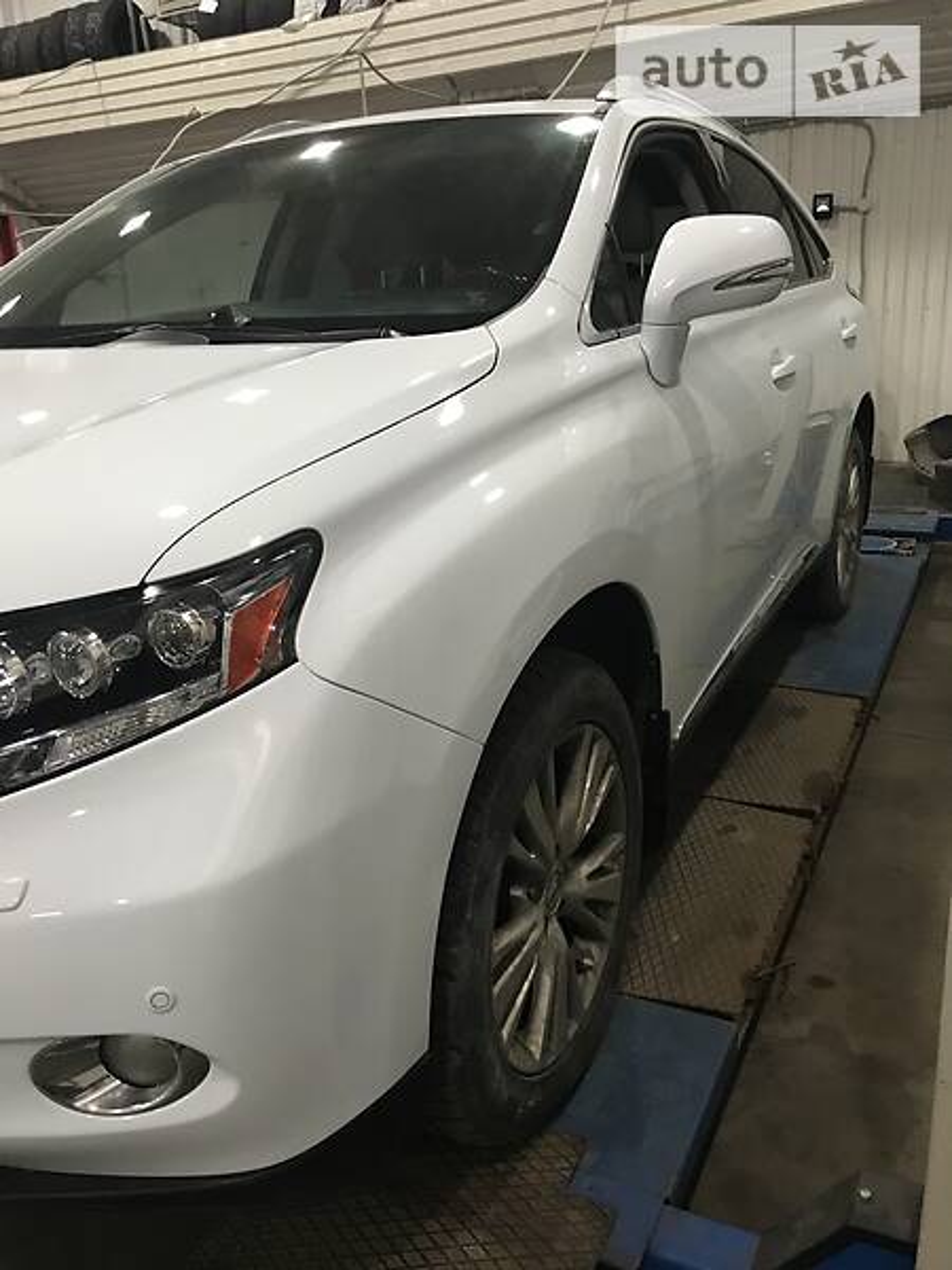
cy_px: 635
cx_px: 476
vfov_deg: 63.4
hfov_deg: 49.7
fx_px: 1027
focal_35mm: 28
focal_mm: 4
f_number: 1.8
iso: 80
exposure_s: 1/17
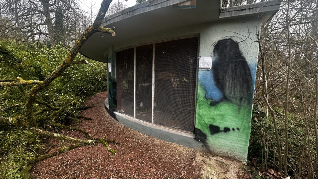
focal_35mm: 16
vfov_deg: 67.1
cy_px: 92
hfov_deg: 99.4
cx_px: 155
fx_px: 135
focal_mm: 2.22
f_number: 2.2
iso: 80
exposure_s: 1/99
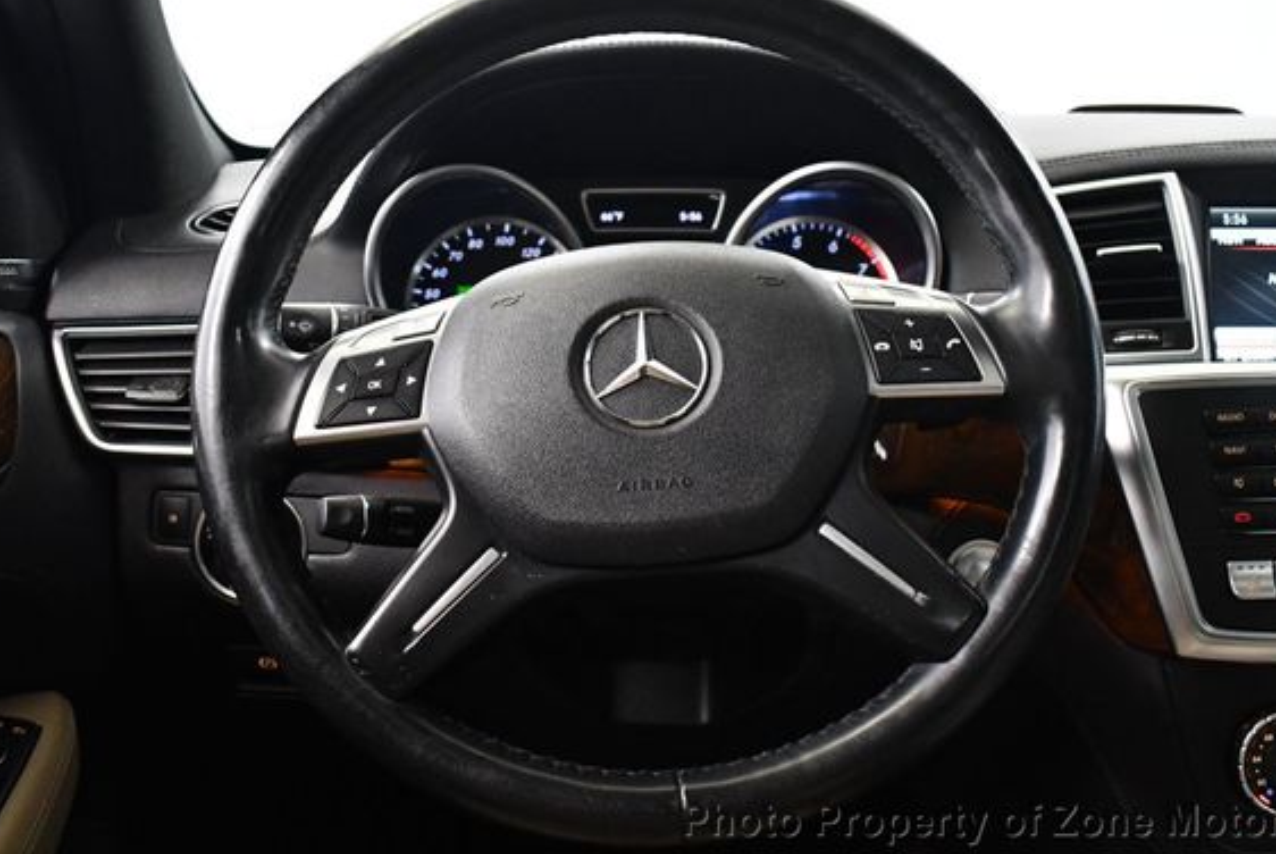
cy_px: 377
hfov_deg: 47.4
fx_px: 1455
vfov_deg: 32.7
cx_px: 654
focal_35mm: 41
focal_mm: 18
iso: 3200
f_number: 3.5
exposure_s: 1/80
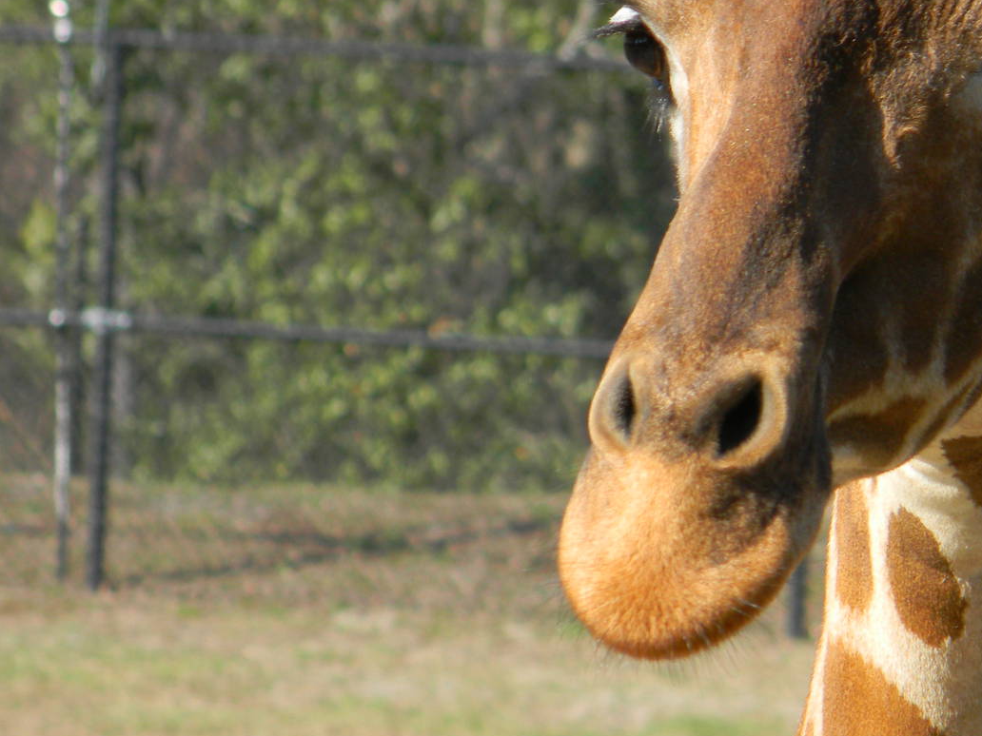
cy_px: 400
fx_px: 18213
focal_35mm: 642
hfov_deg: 3.1
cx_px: 730
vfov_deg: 2.3
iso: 80
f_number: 5.4
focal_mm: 75
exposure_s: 1/225
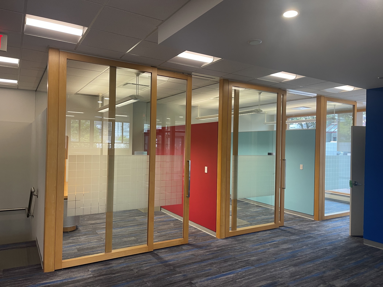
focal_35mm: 26
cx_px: 192
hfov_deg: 67.3
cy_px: 144
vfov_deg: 53.1
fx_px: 288
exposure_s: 1/60
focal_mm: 5.1
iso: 100
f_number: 1.6
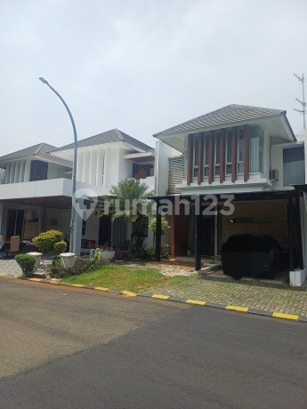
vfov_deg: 69.4
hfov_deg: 54.9
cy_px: 204
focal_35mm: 25
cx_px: 154
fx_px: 296
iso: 50
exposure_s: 1/2000
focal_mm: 4.65
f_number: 1.8
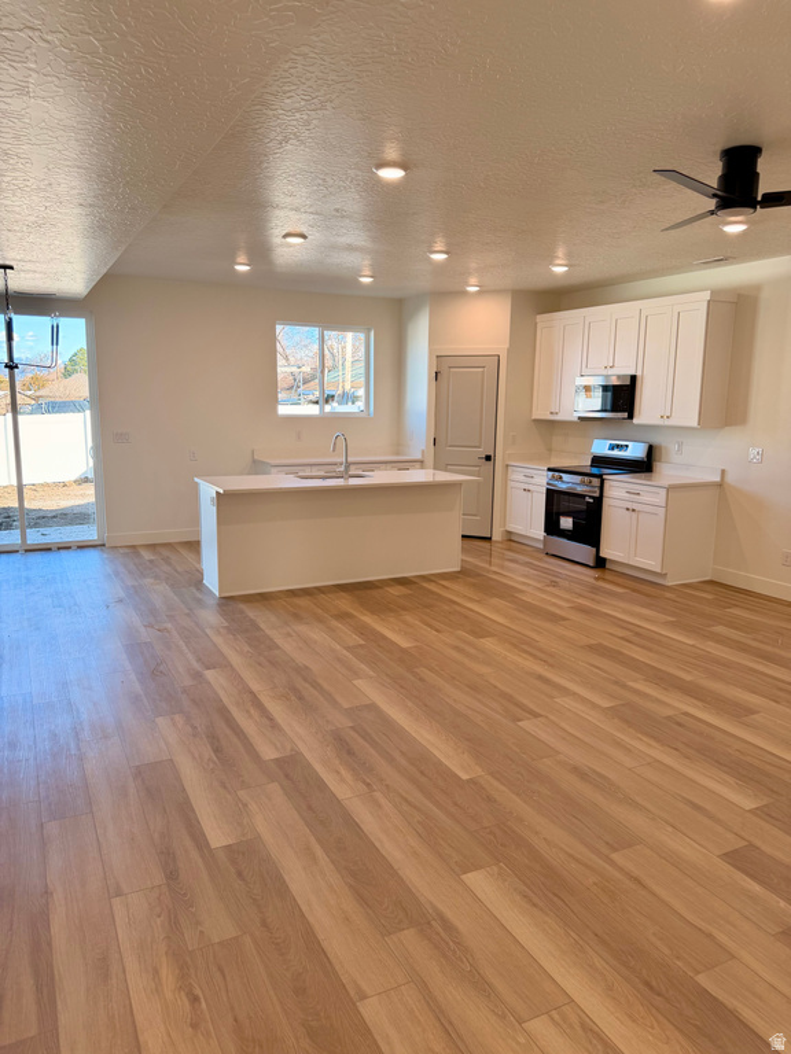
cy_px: 527
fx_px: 731
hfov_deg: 56.8
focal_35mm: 24
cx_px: 396
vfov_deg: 71.6
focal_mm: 6.76
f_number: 1.78
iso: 80
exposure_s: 1/219
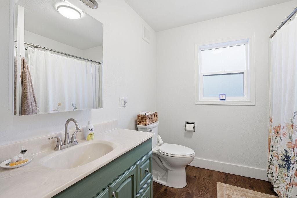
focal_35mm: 16
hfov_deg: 95.0
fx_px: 136
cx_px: 148
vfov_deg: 72.1
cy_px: 99
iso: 100
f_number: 8
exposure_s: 1/30
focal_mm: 16.5
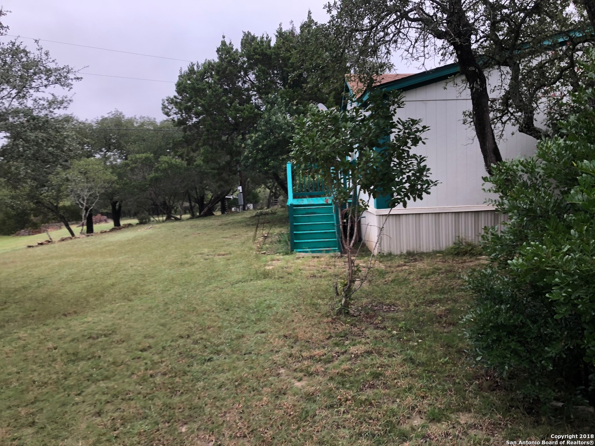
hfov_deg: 63.4
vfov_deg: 49.7
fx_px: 481
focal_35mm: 28
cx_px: 298
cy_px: 223
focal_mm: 4
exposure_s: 1/120
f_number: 1.8
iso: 40
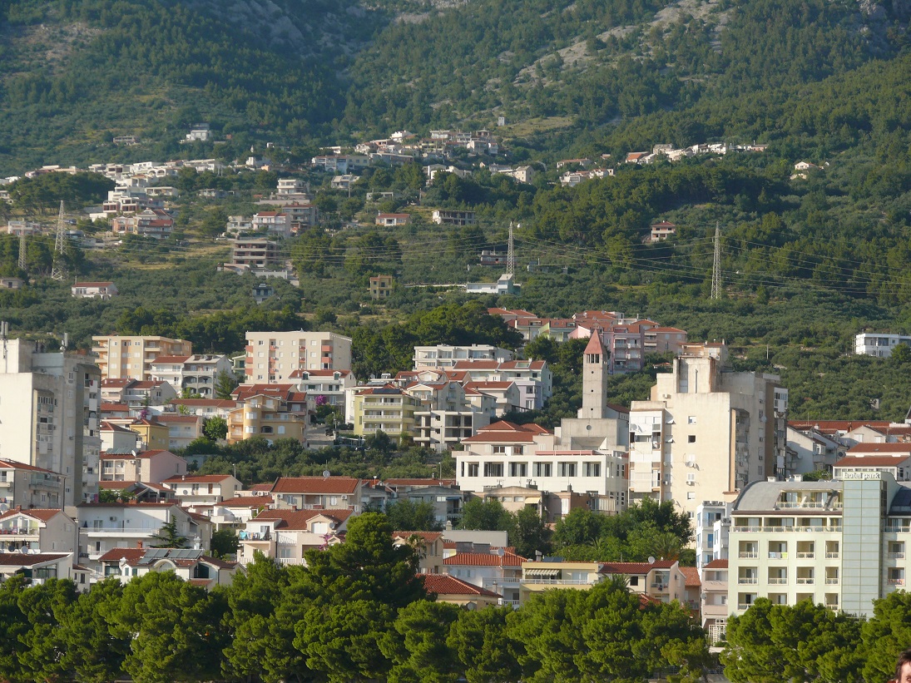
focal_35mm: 189
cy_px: 342
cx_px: 456
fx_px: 4973
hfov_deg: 10.5
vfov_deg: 7.9
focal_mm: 40
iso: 100
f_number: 5.6
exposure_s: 1/320
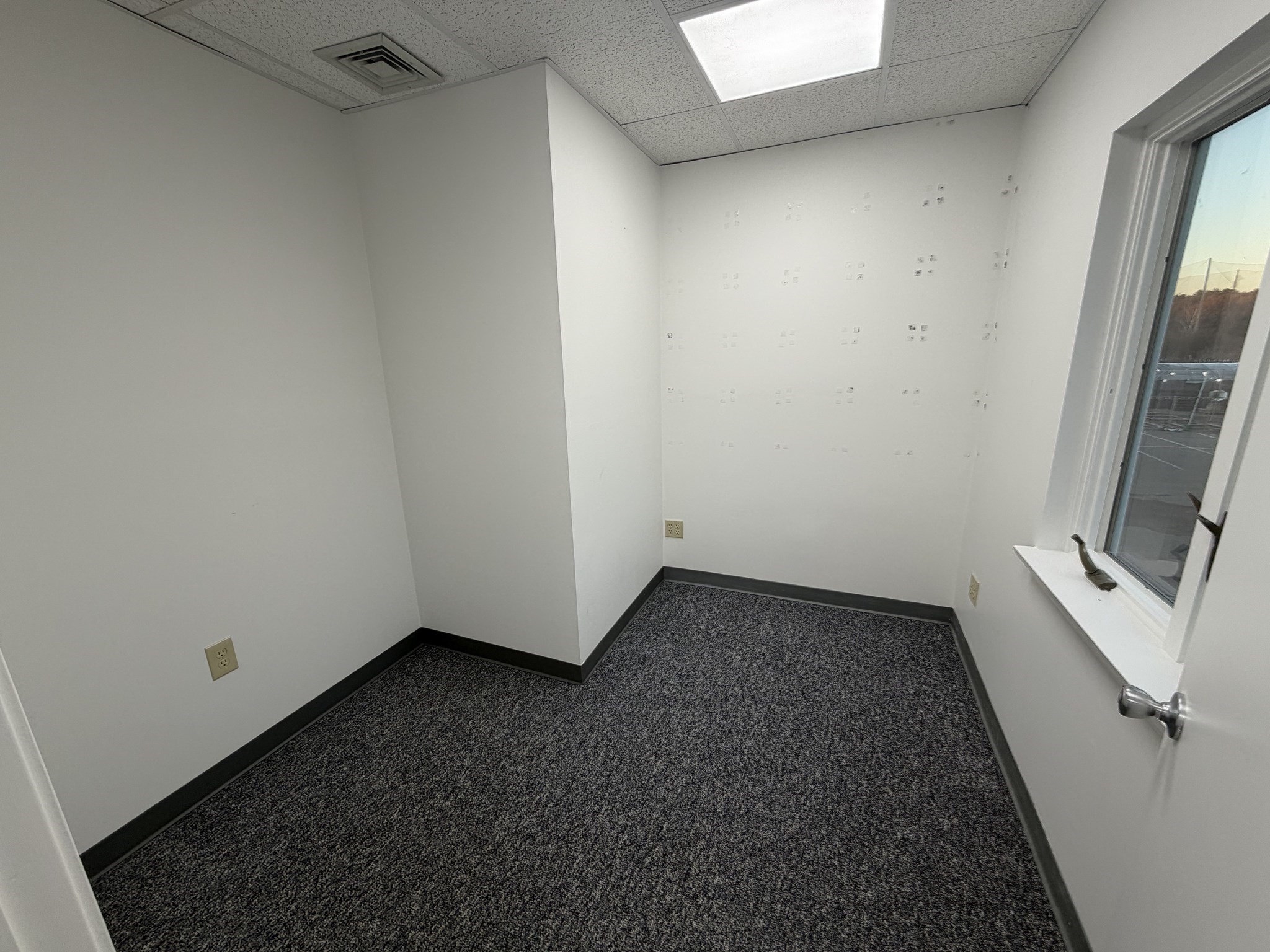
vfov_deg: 85.7
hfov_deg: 102.1
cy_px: 476
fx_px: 514
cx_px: 635
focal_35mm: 14
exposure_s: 1/120
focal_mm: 2.22
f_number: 2.2
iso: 64
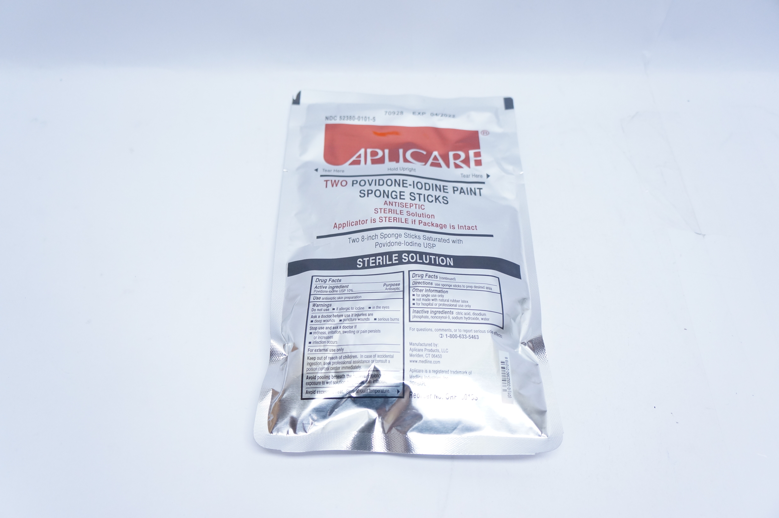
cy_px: 259
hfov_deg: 59.5
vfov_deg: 41.6
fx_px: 681
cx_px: 390
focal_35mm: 32
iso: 800
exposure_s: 1/160
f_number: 4
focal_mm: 21
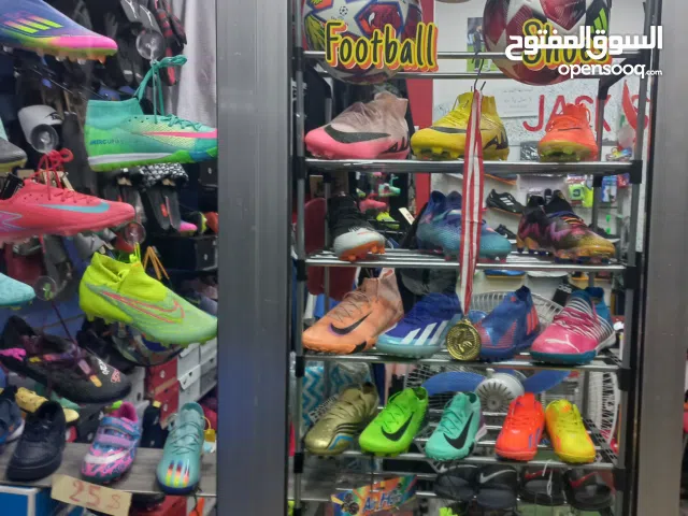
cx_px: 344
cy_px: 258
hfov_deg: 69.4
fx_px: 497
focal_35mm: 25
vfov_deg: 54.9
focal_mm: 4.6
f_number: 1.8
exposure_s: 1/50
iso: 250
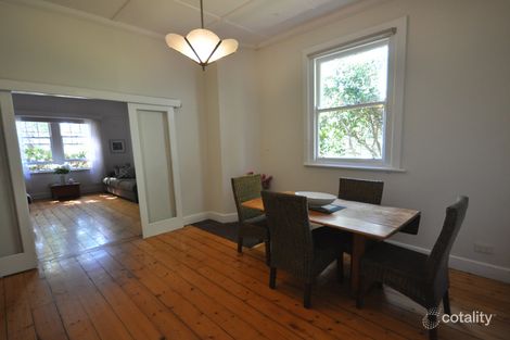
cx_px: 255
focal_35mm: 15
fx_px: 212
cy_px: 170
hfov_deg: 100.4
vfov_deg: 77.3
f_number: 4
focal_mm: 10
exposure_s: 1/40
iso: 800
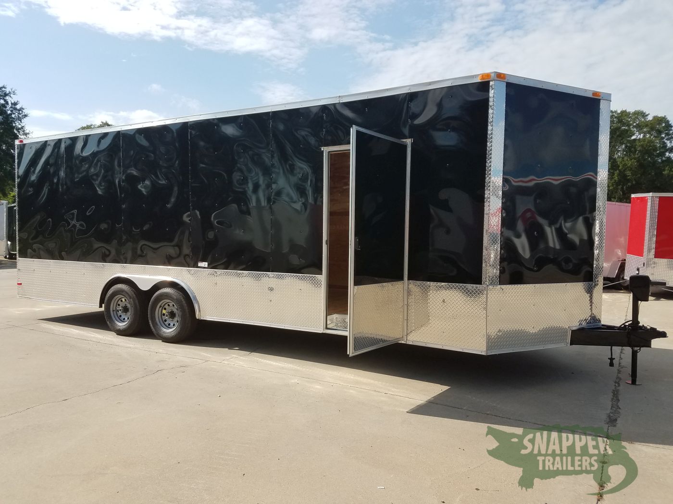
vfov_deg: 53.1
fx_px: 505
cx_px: 336
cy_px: 252
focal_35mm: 26
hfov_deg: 67.3
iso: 40
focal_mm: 4.2
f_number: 1.7
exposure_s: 1/2064
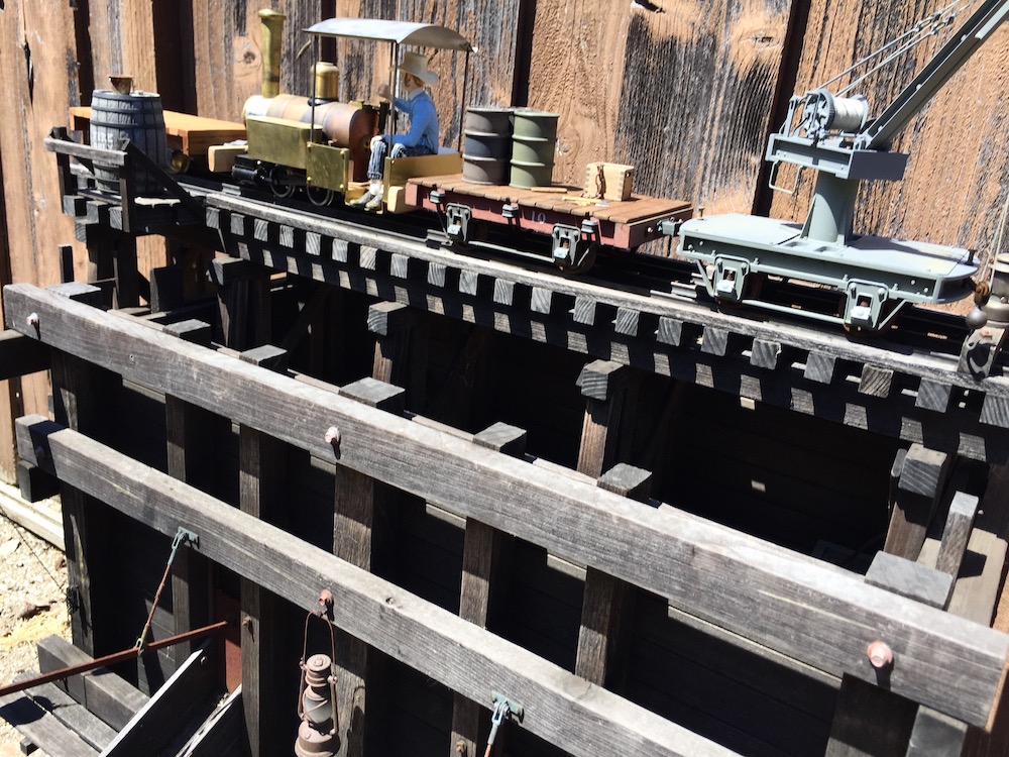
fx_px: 845
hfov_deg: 61.7
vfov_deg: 48.2
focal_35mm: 29
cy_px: 378
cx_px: 504
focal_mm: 4.15
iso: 32
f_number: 2.2
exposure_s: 1/719
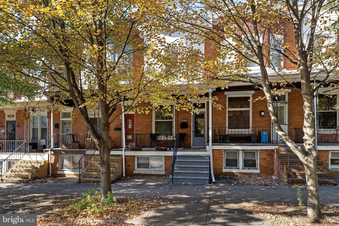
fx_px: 217
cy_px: 113
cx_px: 170
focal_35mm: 23
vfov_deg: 55.1
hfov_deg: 76.1
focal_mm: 23
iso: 320
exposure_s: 1/80
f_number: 7.1
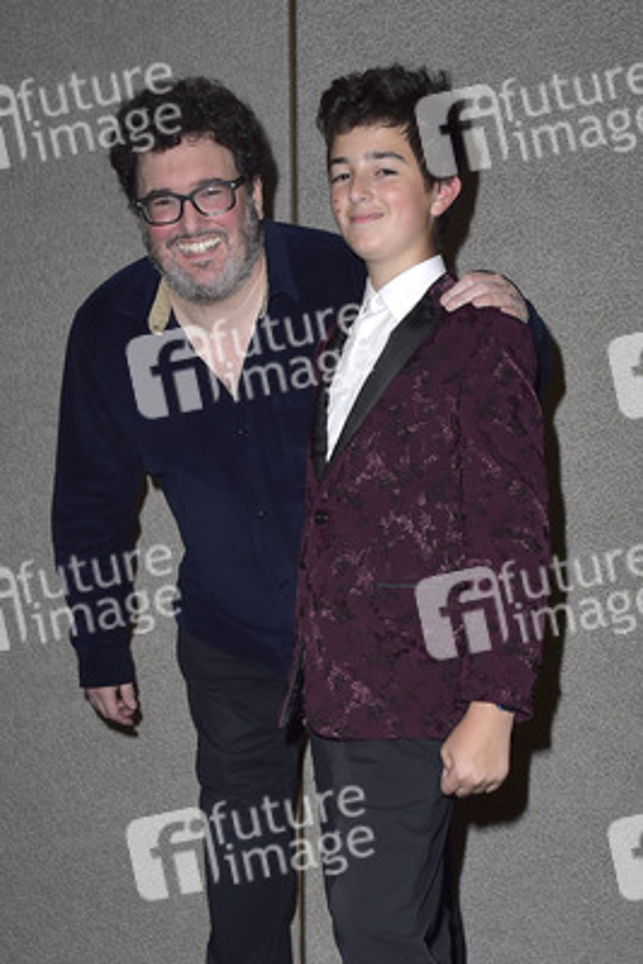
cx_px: 322
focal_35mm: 35
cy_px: 482
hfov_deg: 37.9
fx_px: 937
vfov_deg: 54.4
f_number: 6.3
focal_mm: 35
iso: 500
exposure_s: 1/250
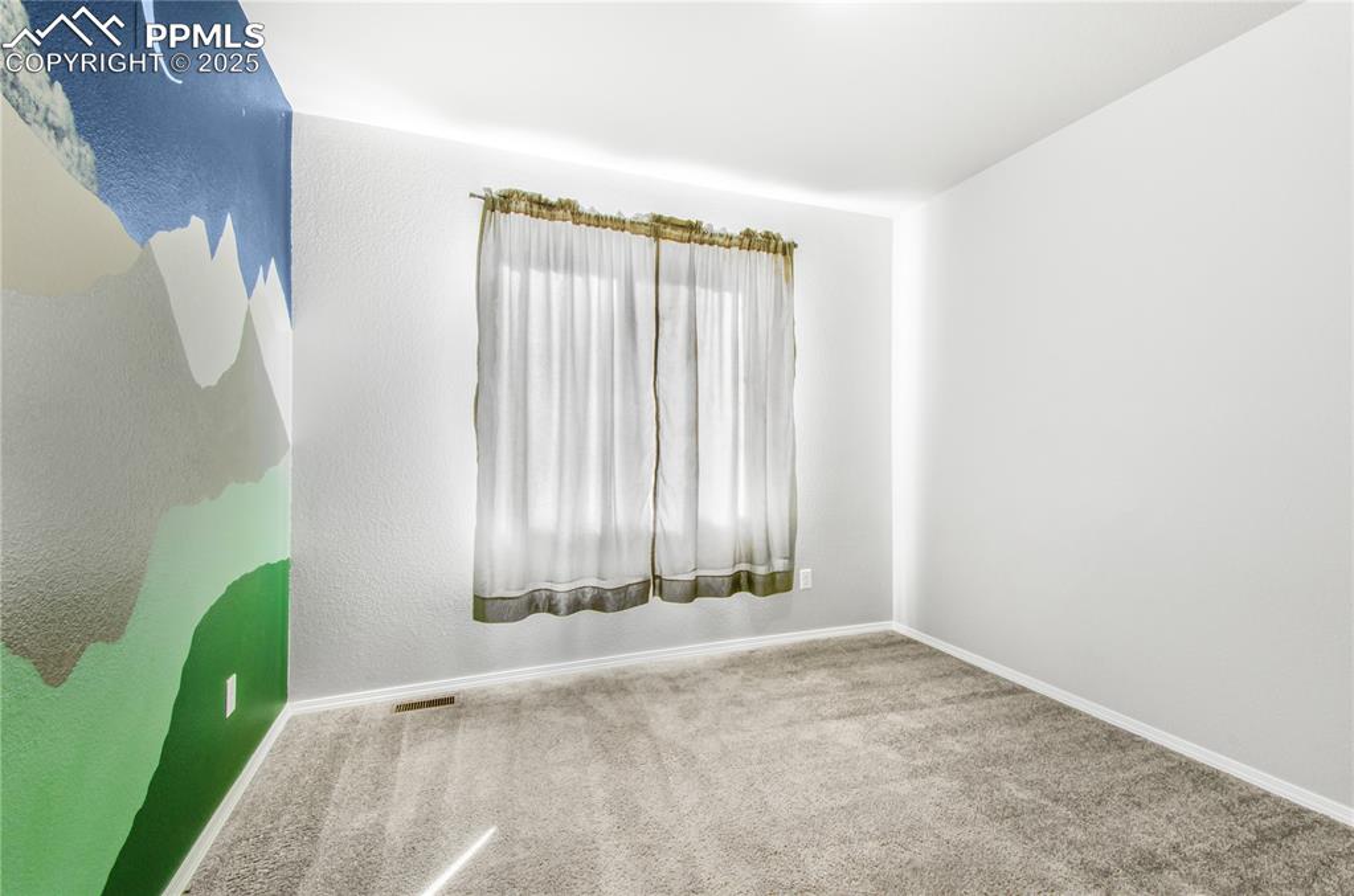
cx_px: 677
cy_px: 448
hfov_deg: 100.5
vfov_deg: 77.0
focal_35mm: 15
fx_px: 563
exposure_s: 1/1.43
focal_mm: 10
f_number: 13
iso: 200
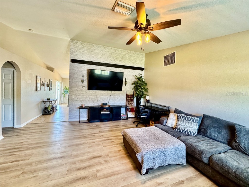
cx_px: 124
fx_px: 101
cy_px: 94
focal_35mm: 14
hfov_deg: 102.1
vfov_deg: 85.7
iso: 400
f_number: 2.2
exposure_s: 1/60
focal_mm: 2.22
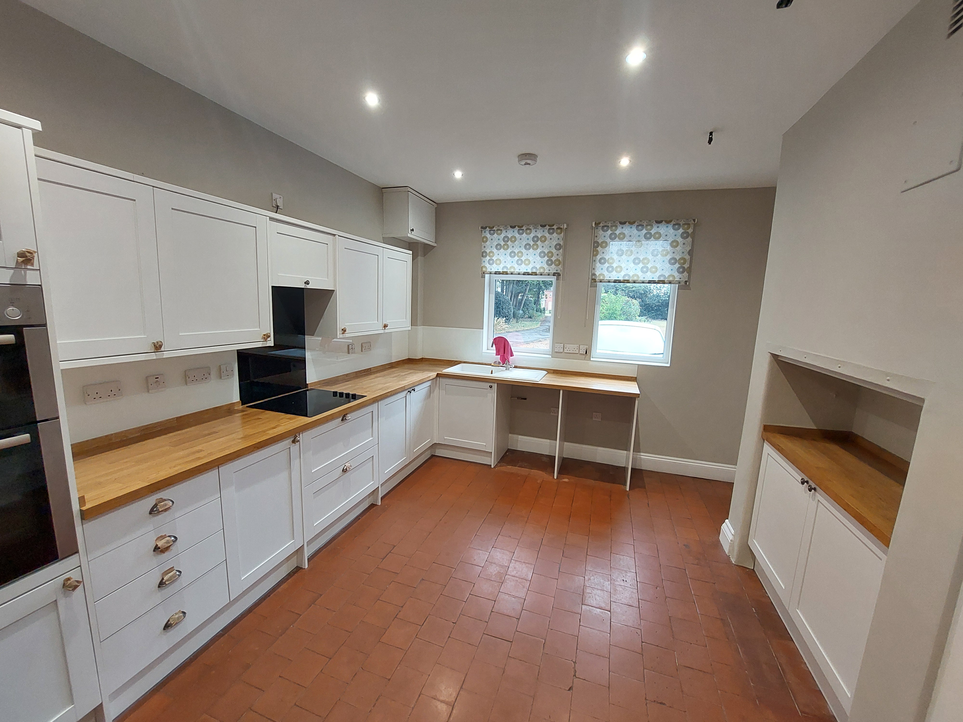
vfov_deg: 89.9
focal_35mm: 13
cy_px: 361
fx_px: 362
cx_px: 482
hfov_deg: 106.2
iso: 160
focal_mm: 1.74
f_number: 2.2
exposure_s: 1/50
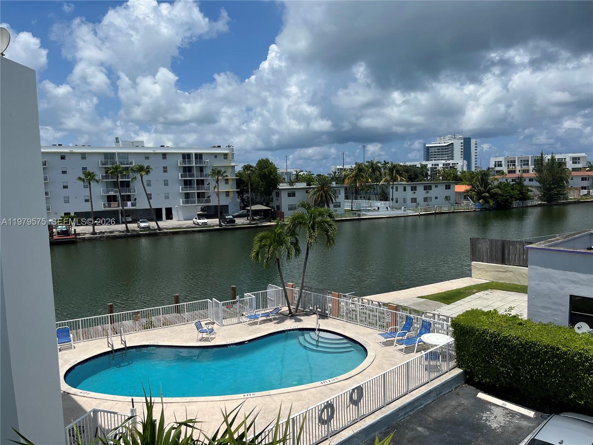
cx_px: 296
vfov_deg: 53.1
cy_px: 222
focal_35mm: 26
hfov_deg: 67.3
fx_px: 445
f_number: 1.6
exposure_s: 1/6173
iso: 50
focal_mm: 5.1
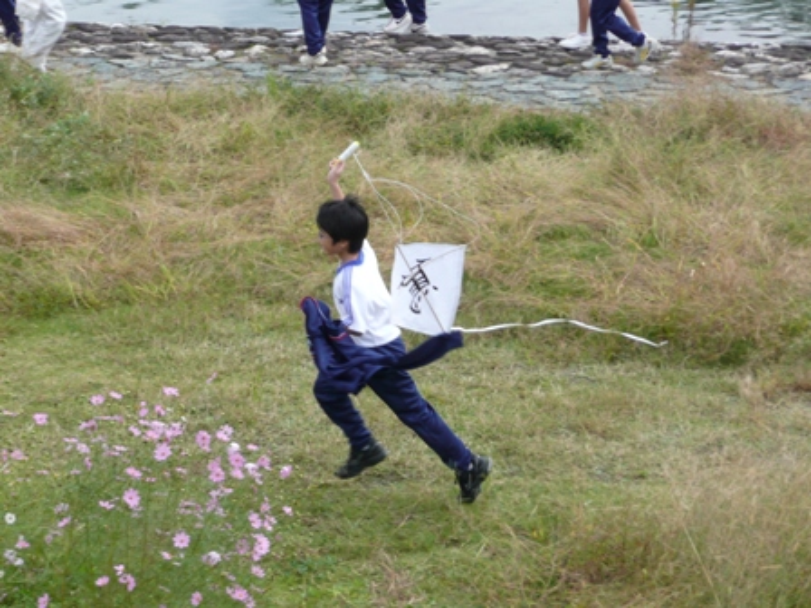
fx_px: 2788
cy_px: 304
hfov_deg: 16.6
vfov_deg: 12.5
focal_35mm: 119
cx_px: 406
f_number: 4.7
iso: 100
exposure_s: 1/200
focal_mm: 19.5
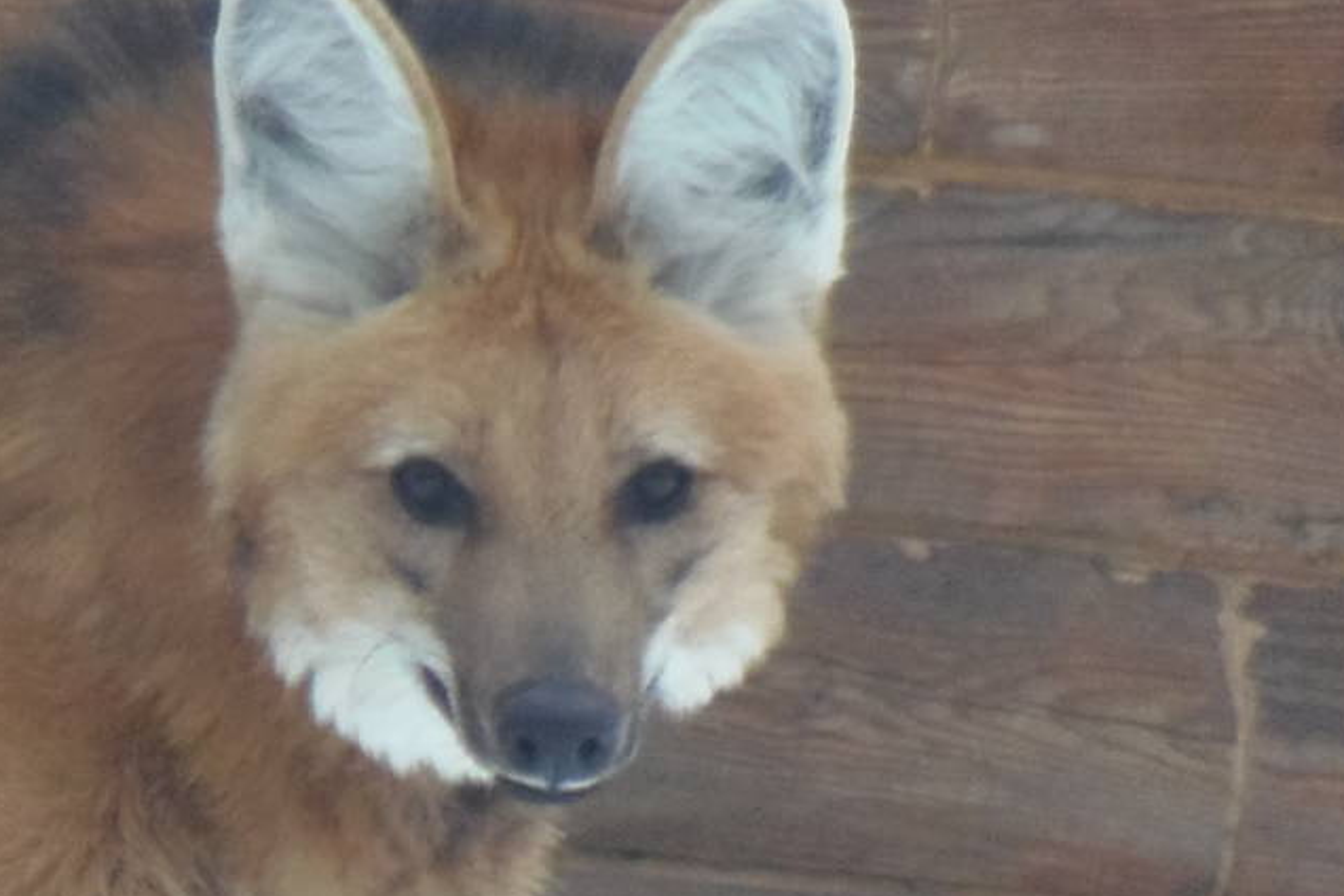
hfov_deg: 0.9
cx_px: -249
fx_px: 84367
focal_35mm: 2260
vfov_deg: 0.6
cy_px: 723
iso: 400
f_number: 5.7
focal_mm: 154.8
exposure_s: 1/400
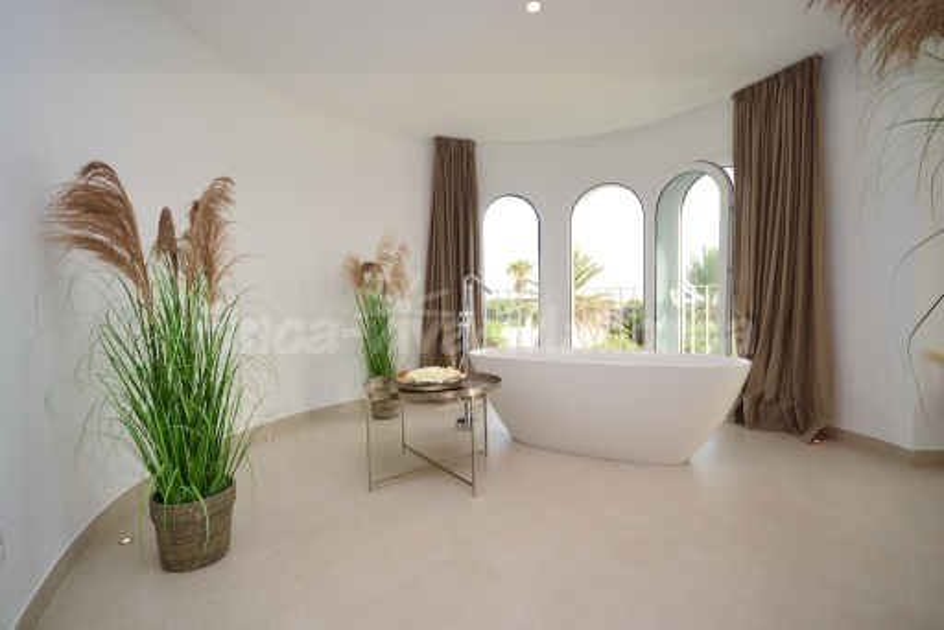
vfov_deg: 77.4
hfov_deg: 100.4
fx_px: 394
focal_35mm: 15
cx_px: 472
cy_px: 315
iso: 100
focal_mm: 10
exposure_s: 1/100
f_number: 5
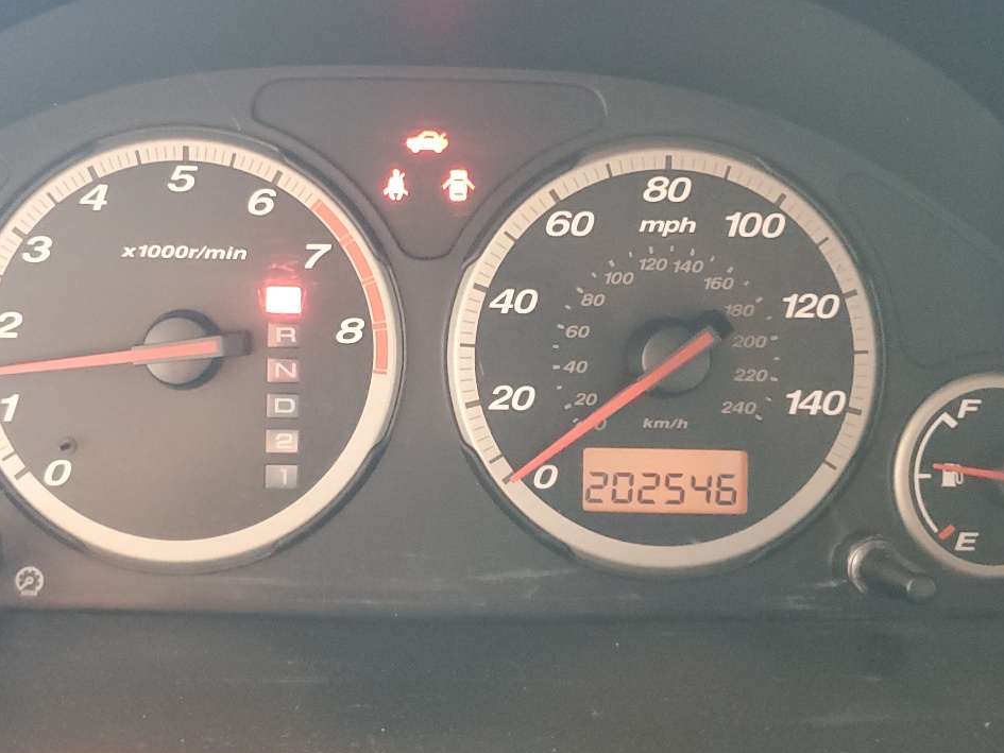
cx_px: 390
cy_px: 381
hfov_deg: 42.7
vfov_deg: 32.9
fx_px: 1276
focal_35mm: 44
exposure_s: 1/24
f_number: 1.5
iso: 322
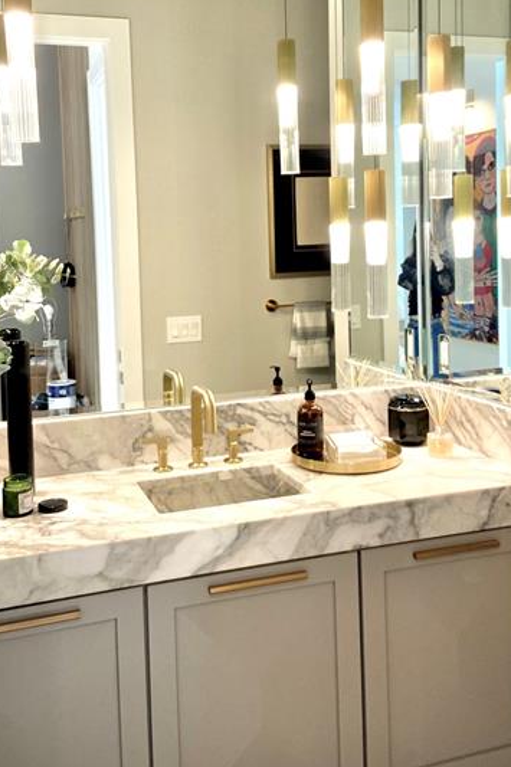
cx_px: 246
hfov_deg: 34.2
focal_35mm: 39
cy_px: 286
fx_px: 831
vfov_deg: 49.1
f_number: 1.8
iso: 125
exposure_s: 1/60
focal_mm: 4.25
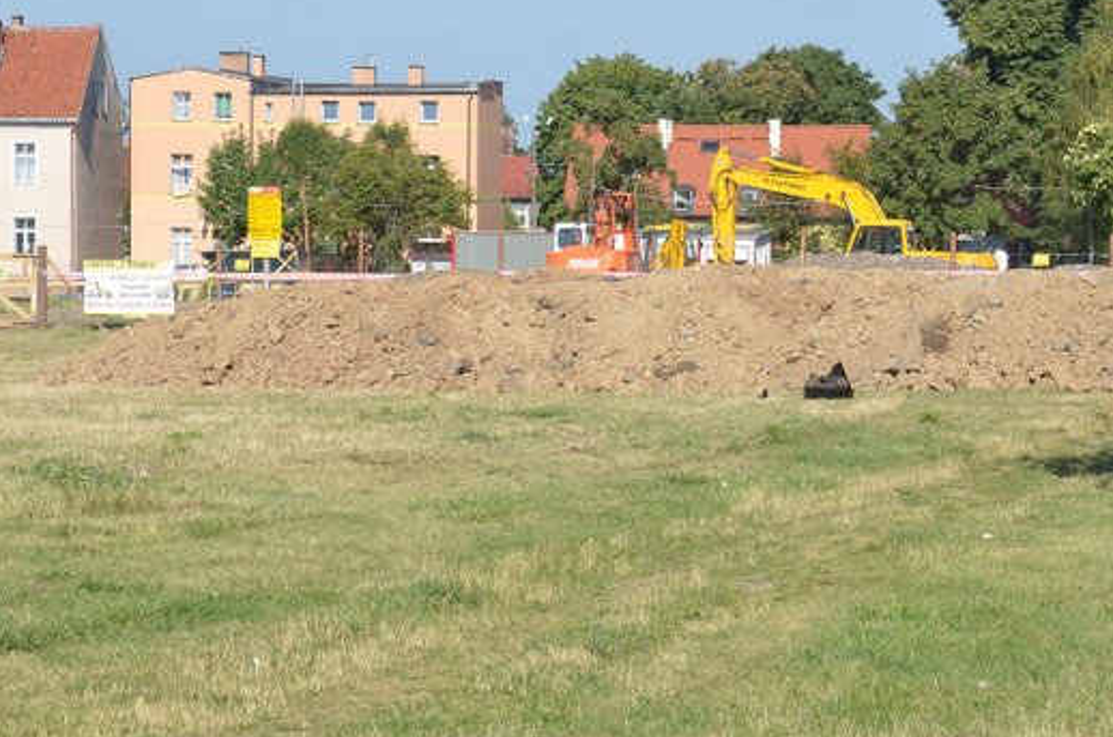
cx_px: 550
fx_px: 3856
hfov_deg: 16.4
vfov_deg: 10.9
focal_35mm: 125
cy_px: 316
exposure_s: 1/640
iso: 200
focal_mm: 48
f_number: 8
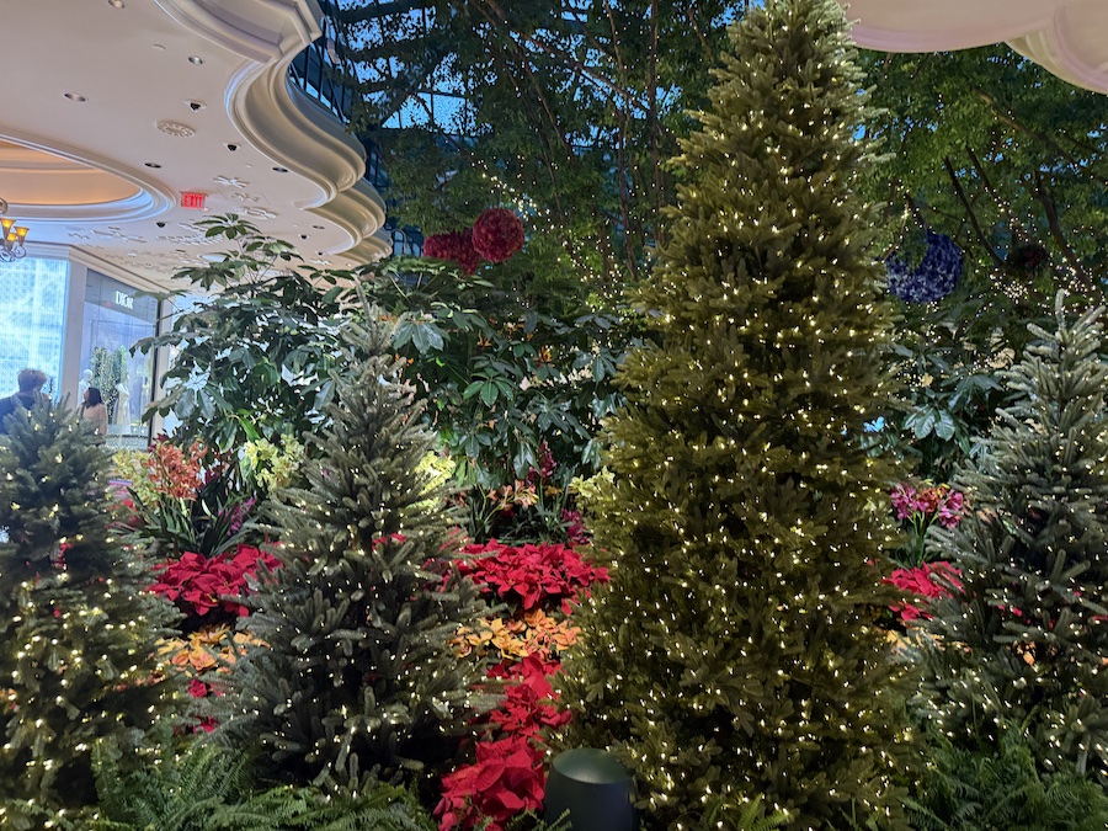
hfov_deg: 71.6
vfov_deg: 56.8
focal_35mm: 24
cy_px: 416
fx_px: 768
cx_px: 554
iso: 500
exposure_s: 1/60
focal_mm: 6.76
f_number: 1.78
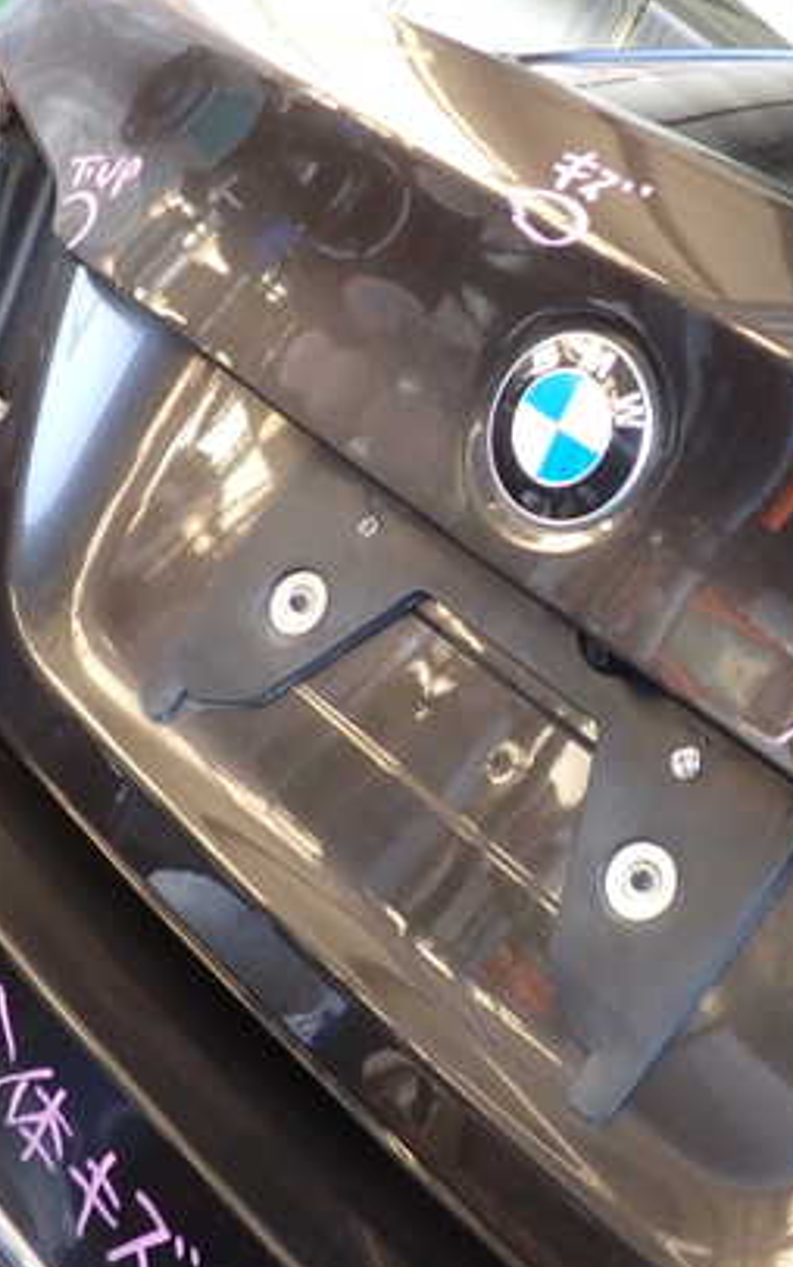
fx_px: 1624
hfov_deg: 27.0
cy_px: 590
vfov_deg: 42.6
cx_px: 624
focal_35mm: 47
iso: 200
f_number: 2.3
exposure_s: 1/50
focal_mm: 5.4
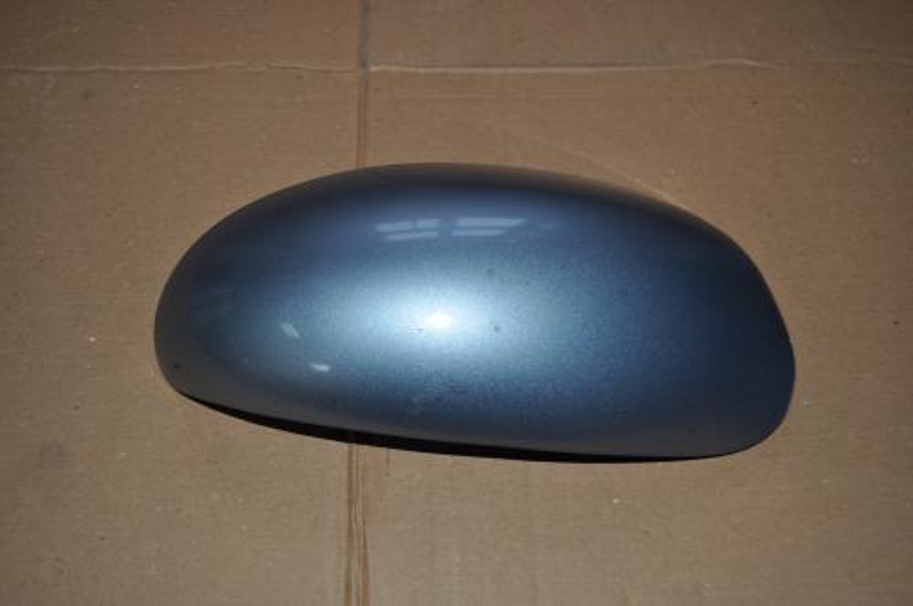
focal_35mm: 42
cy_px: 303
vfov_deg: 31.8
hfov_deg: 46.5
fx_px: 1064
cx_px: 456
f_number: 4.5
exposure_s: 1/60
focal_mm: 28
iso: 320
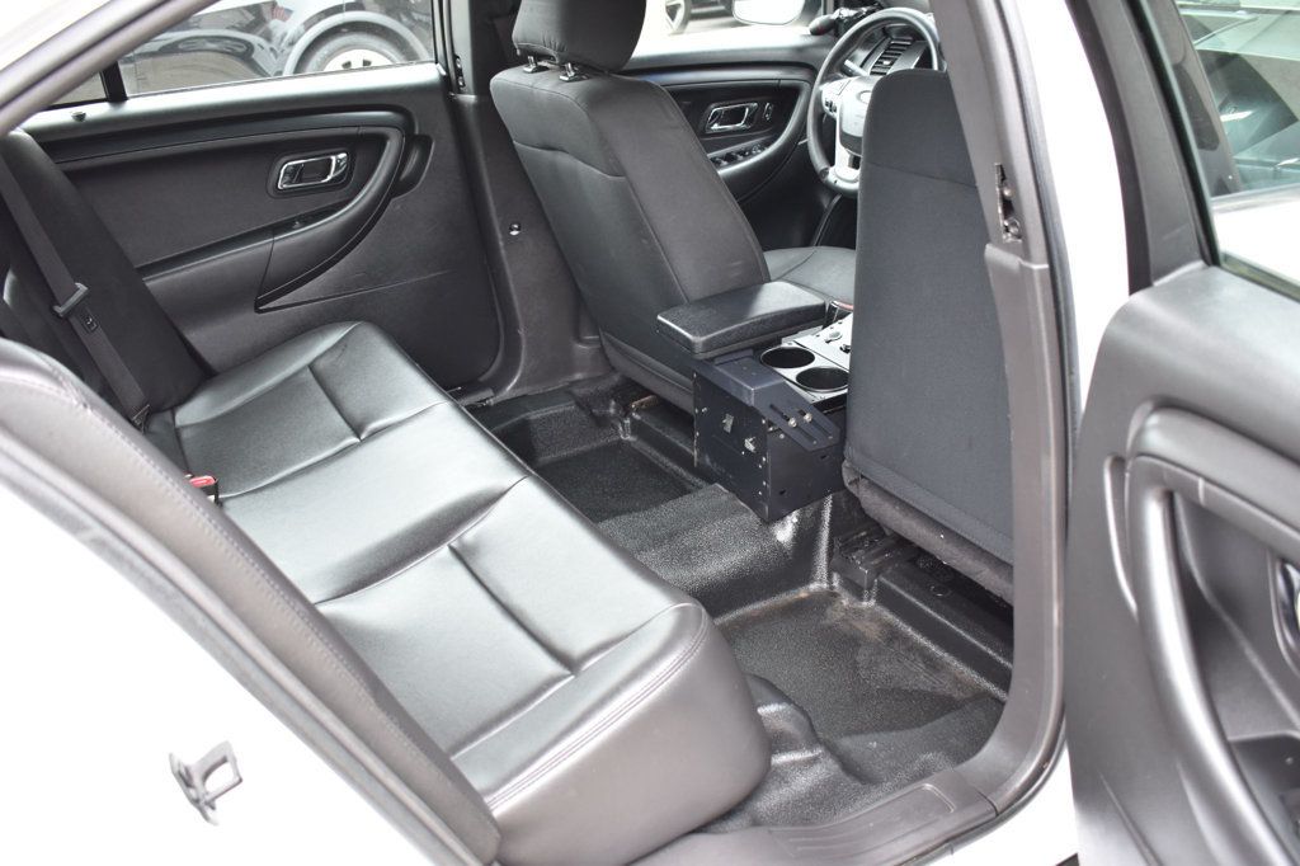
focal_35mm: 33
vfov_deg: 39.9
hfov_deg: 57.2
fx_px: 1191
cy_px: 433
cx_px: 650
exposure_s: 1/60
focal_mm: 22
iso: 450
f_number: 4
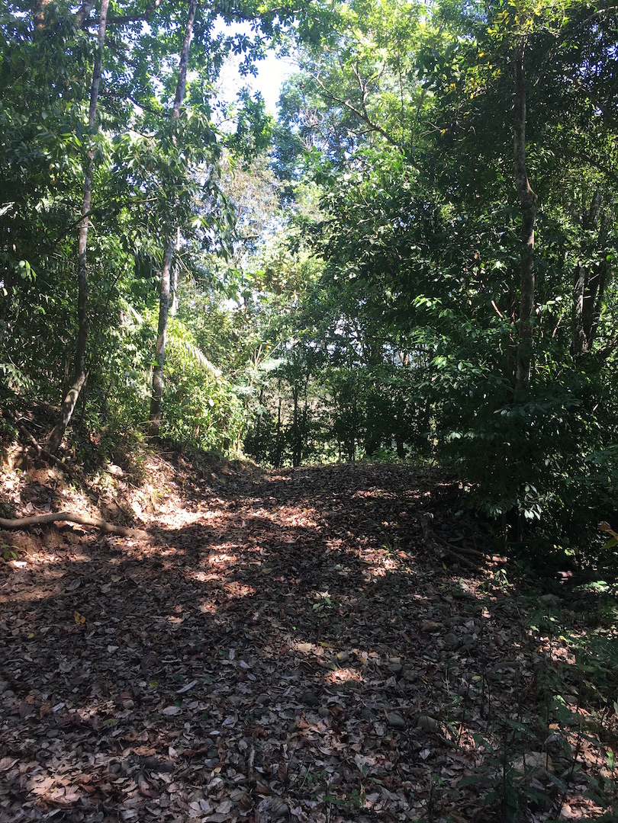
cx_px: 309
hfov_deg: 48.2
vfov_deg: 61.7
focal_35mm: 29
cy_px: 412
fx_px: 690
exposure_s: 1/120
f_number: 2.2
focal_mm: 4.15
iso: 25
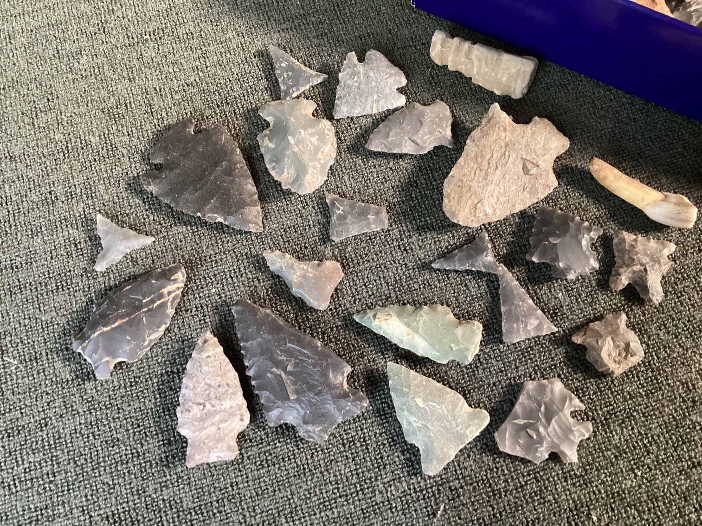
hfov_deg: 58.3
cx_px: 351
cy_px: 263
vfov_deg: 45.4
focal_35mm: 31
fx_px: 629
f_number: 2.4
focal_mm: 3.3
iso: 400
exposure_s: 1/30
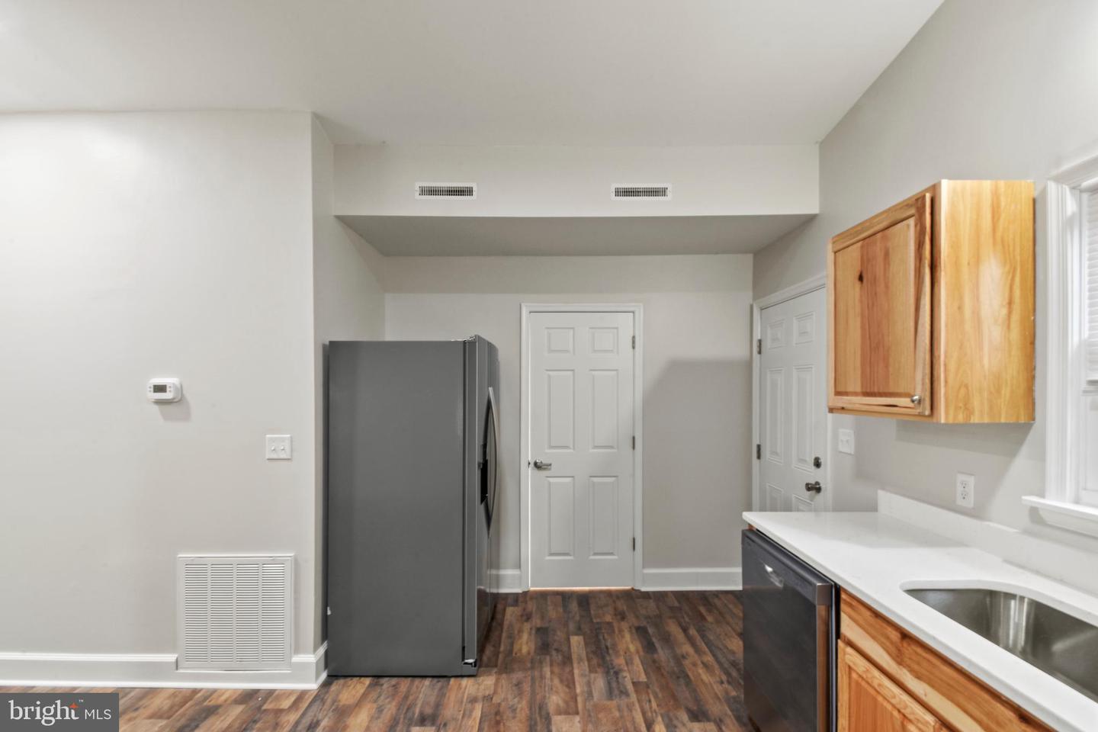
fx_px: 457
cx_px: 549
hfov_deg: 100.4
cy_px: 366
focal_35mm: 15
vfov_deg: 77.3
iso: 100
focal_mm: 10
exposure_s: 8
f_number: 22
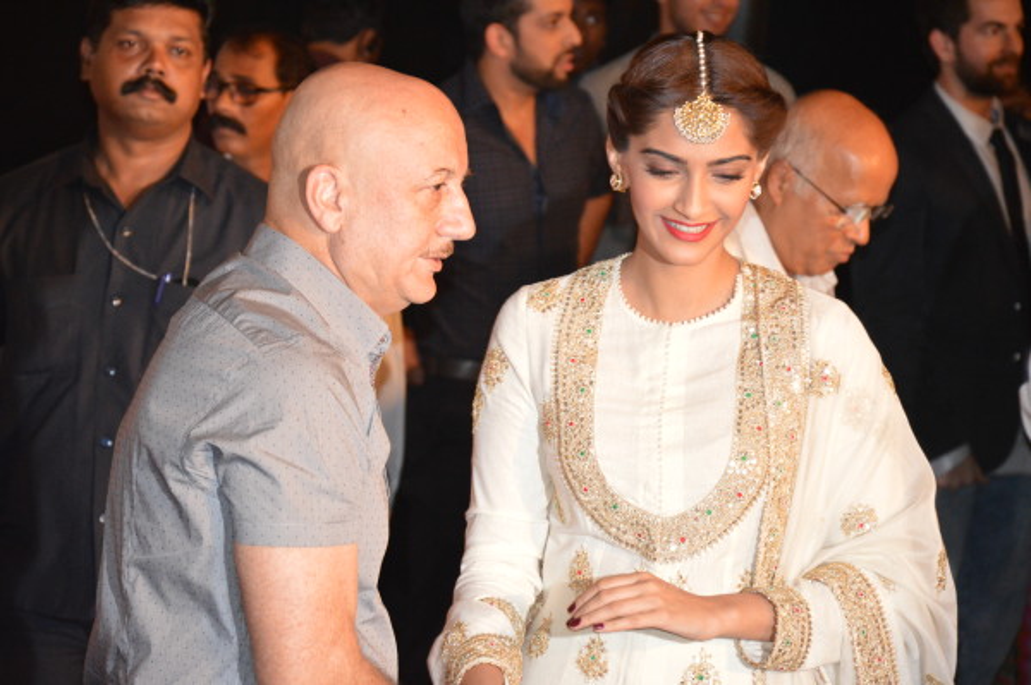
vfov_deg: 8.7
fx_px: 4507
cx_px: 516
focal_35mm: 158
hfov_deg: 13.1
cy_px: 342
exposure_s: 1/60
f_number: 5.6
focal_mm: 105
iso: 2500
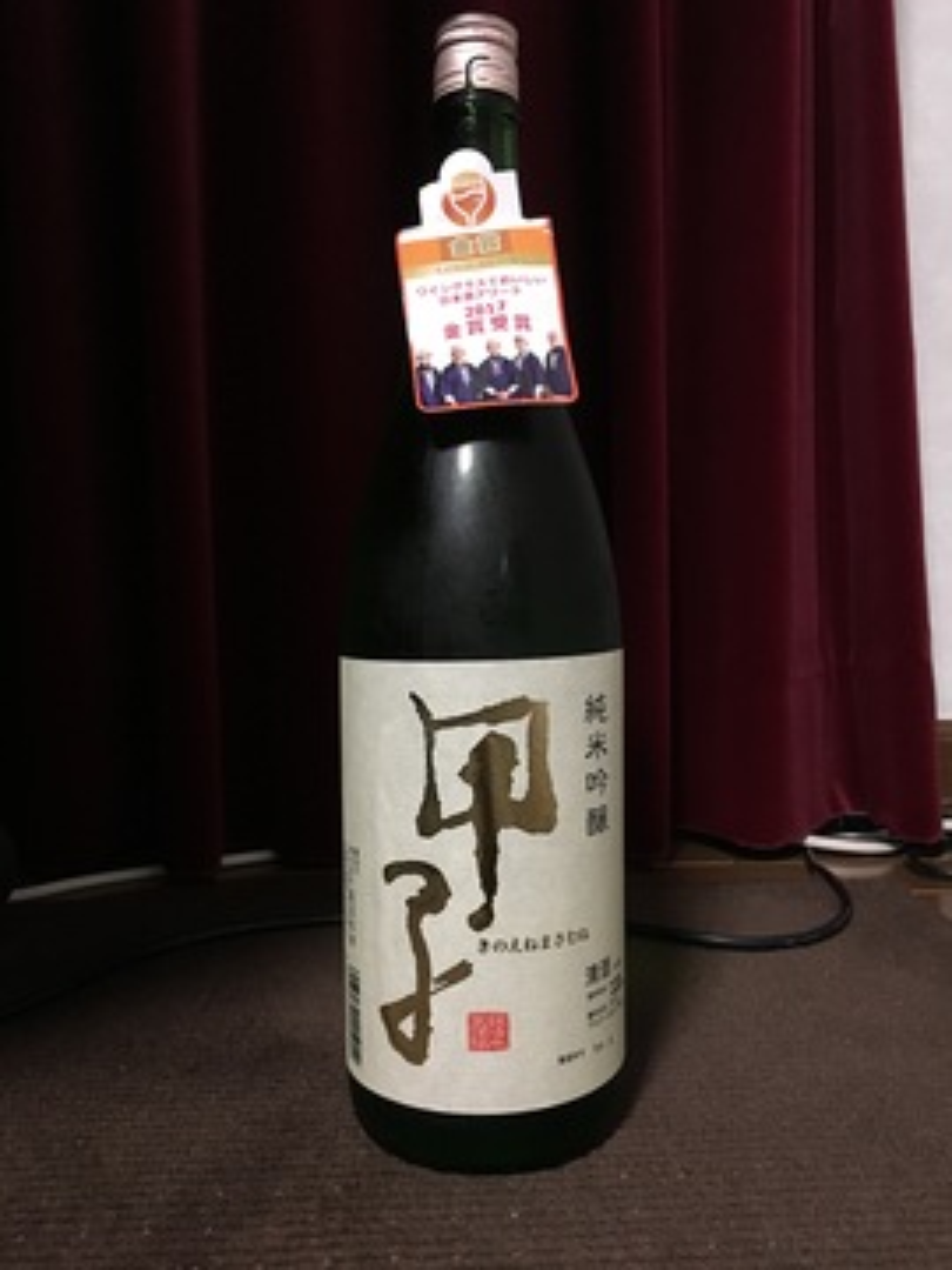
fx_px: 1063
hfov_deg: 48.2
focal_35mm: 29
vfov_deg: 61.7
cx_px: 476
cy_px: 635
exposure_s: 1/15
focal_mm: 4.15
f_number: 2.2
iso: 200
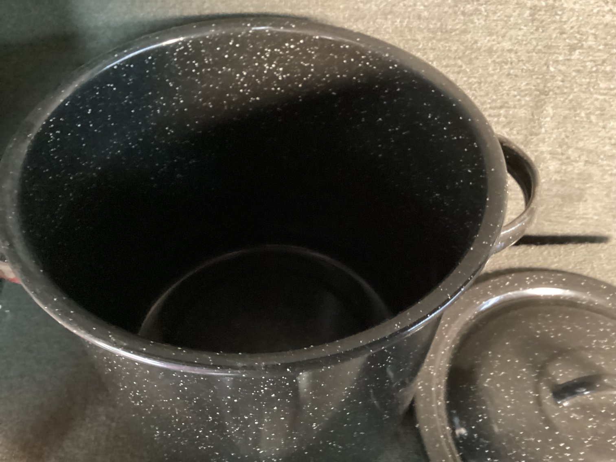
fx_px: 552
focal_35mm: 31
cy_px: 231
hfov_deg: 58.3
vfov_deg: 45.4
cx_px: 308
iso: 800
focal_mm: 3.3
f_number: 2.4
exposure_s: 1/15
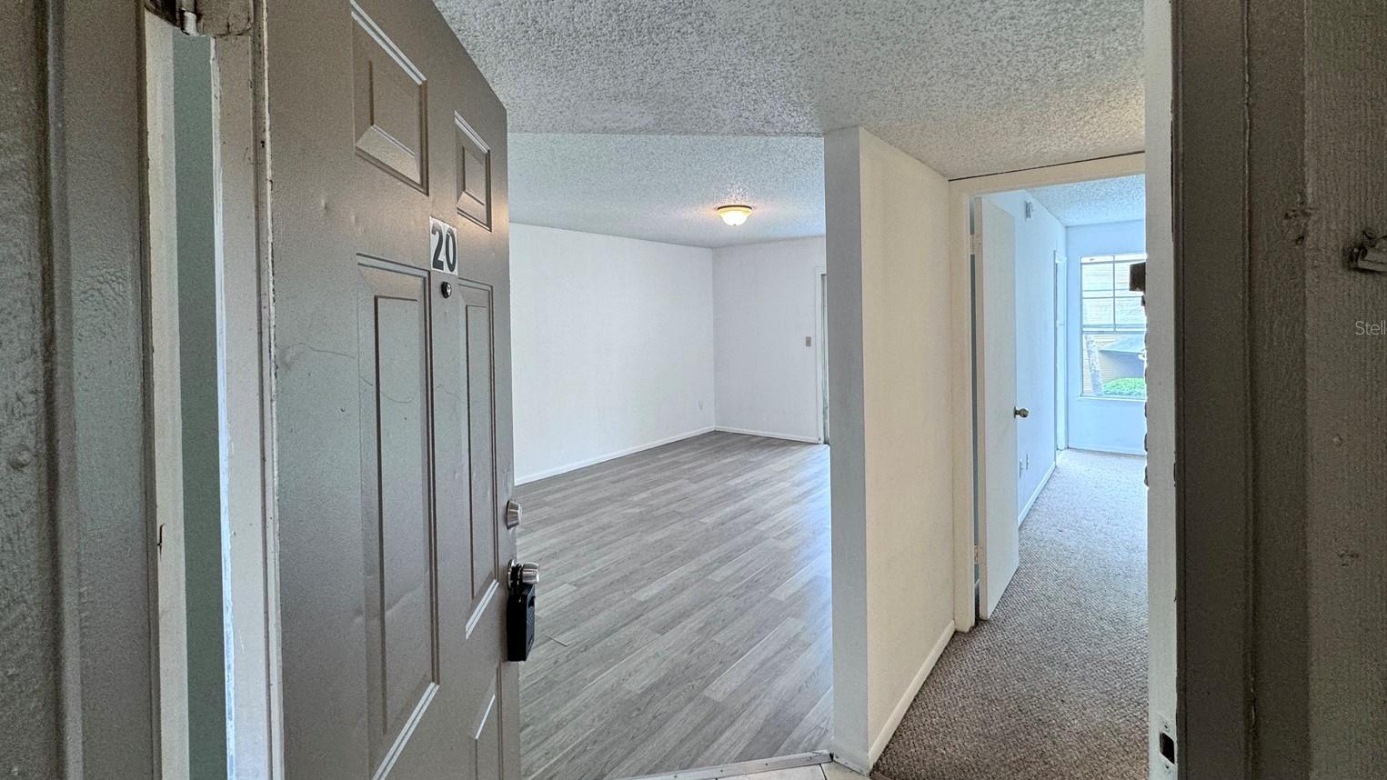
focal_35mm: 16
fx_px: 588
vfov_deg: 66.7
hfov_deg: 99.3
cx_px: 713
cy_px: 327
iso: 160
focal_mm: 2.22
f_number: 2.2
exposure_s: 1/120
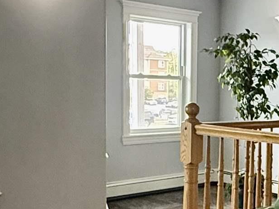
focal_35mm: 70
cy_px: 155
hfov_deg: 26.2
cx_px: 283
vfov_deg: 20.9
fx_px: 564
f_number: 2.2
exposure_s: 1/120
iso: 640
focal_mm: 2.22
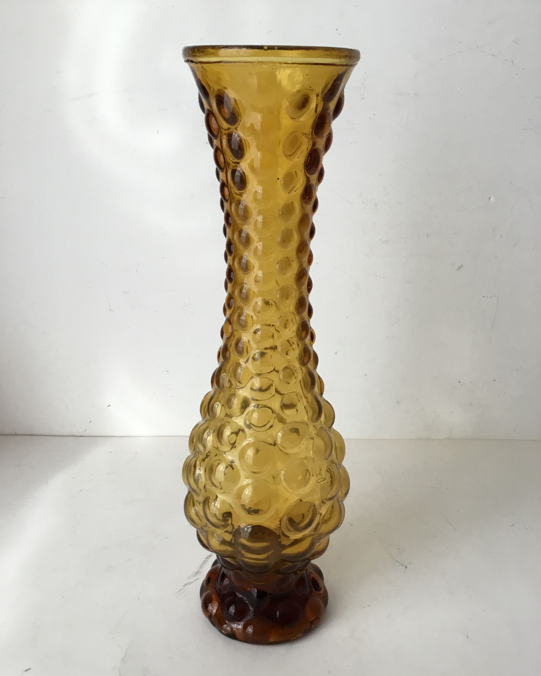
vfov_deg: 54.2
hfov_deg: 44.5
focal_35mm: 33
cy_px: 366
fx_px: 661
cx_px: 266
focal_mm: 3.3
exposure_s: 1/33
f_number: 2.4
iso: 25
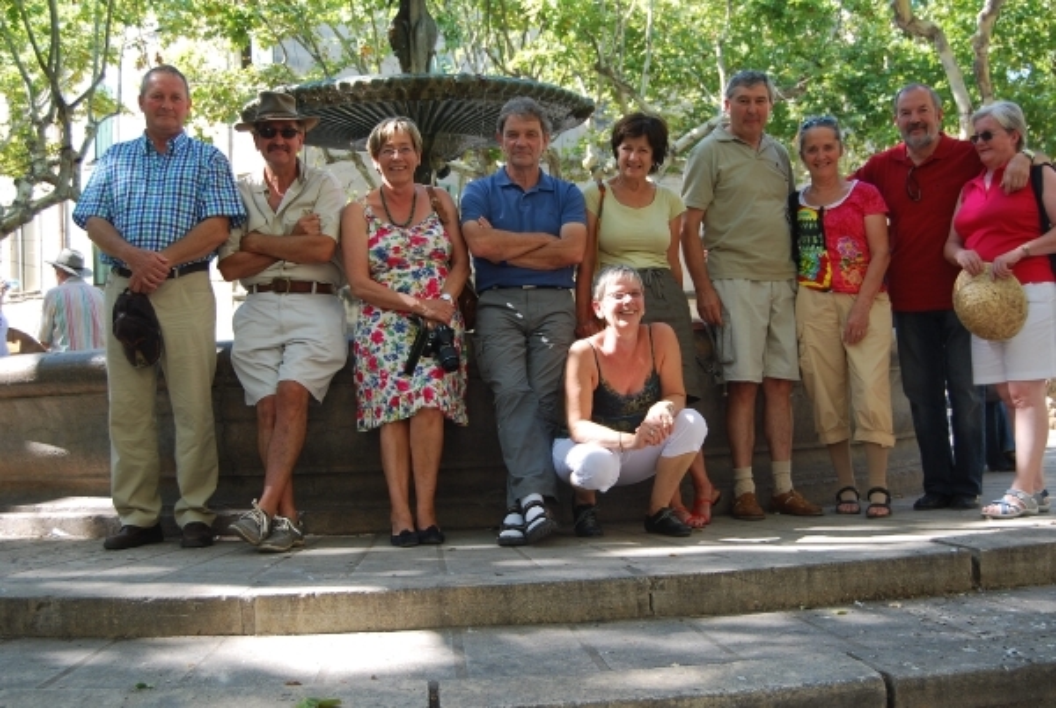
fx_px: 1410
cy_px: 354
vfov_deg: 28.2
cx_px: 528
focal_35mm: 48
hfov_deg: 41.1
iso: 180
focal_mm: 32
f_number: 5.6
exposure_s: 1/125
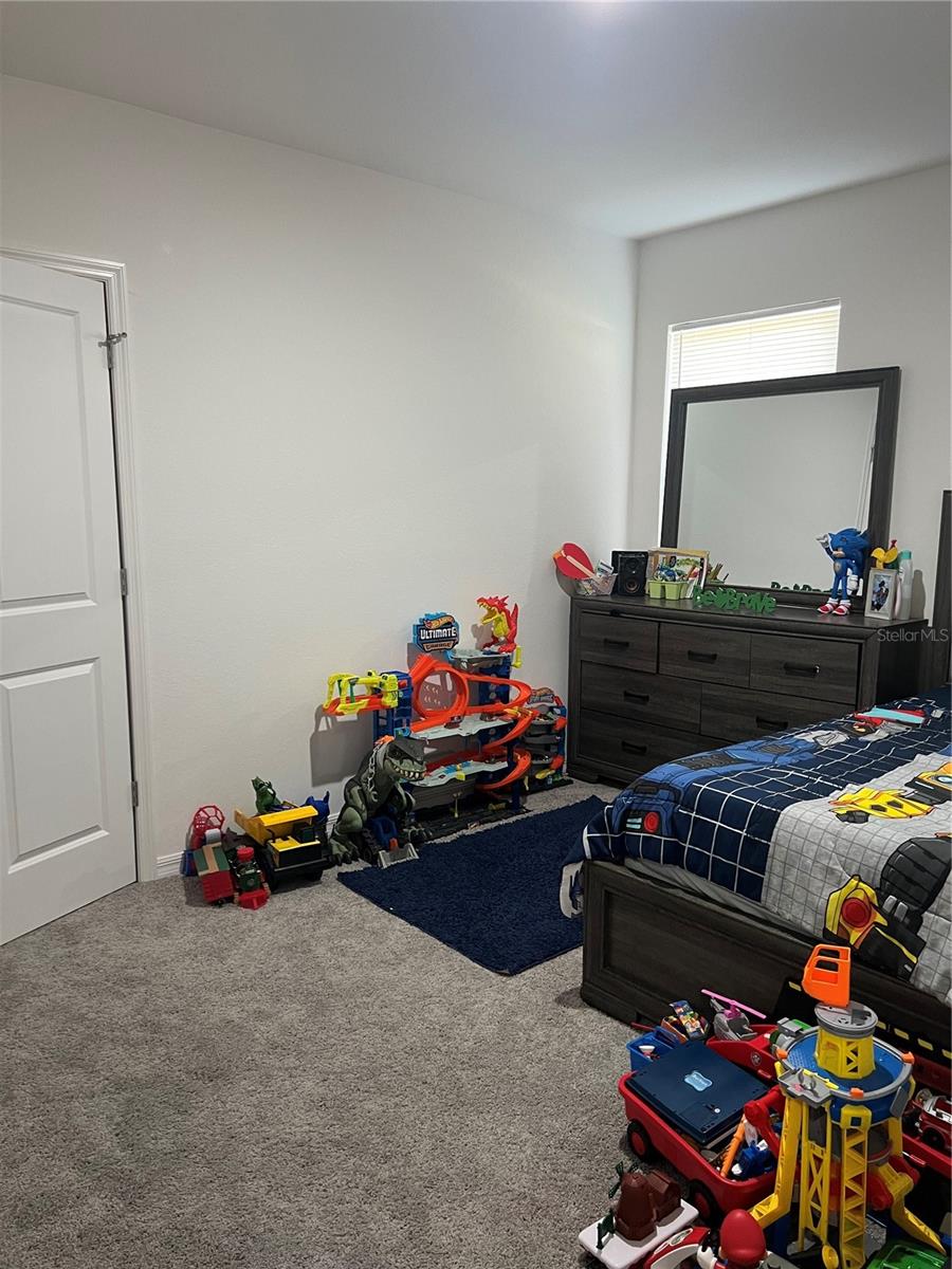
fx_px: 953
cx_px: 476
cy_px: 634
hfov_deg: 53.1
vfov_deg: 67.3
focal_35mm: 26
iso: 200
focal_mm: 5.7
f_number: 1.5
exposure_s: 1/60
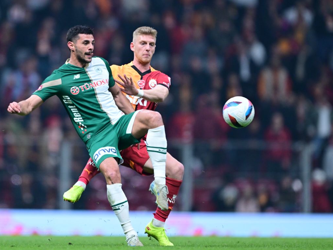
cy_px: 125
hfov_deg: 4.6
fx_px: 4175
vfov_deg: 3.4
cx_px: 149
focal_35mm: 434
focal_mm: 400
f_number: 2.8
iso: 2000
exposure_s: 1/1250
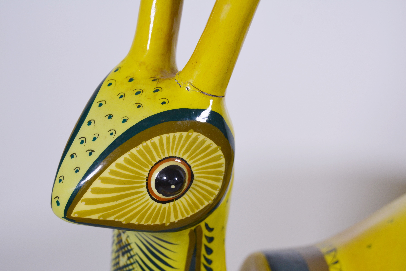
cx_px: 189
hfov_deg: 27.0
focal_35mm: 75
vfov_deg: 18.2
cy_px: 159
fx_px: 846
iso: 360
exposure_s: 1/125
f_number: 5.6
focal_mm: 42
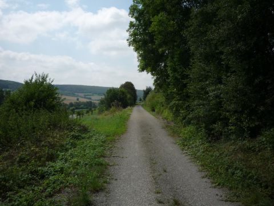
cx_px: 137
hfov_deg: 56.8
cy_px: 103
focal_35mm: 32
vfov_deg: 44.2
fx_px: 253
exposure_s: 1/640
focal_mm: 5.2
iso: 100
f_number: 5.6
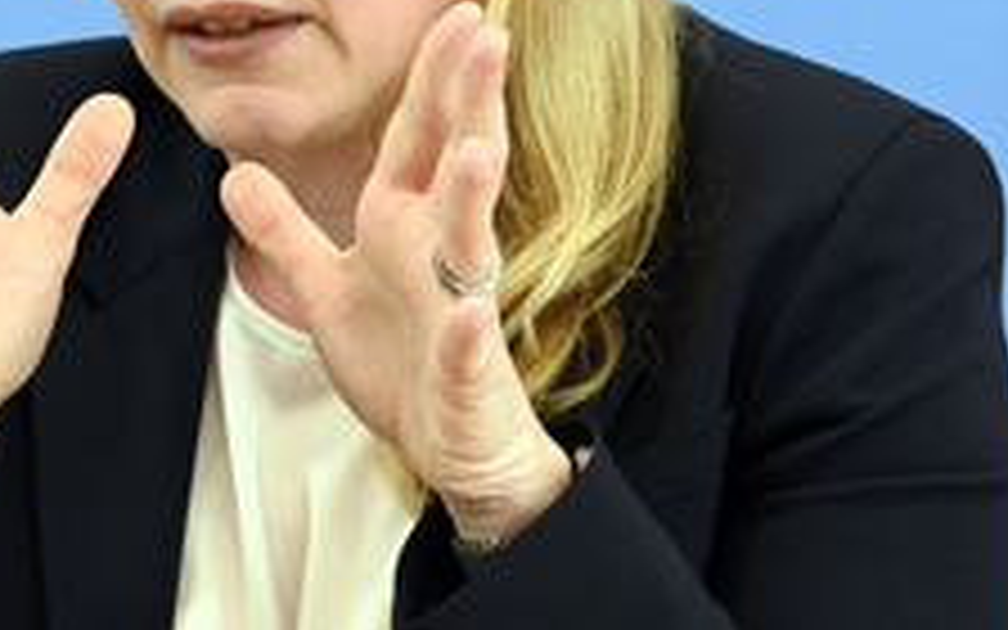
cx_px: 268
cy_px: -40
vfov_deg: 5.2
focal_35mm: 250
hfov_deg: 8.4
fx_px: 6868
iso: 3200
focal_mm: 122
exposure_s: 1/640
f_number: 6.3
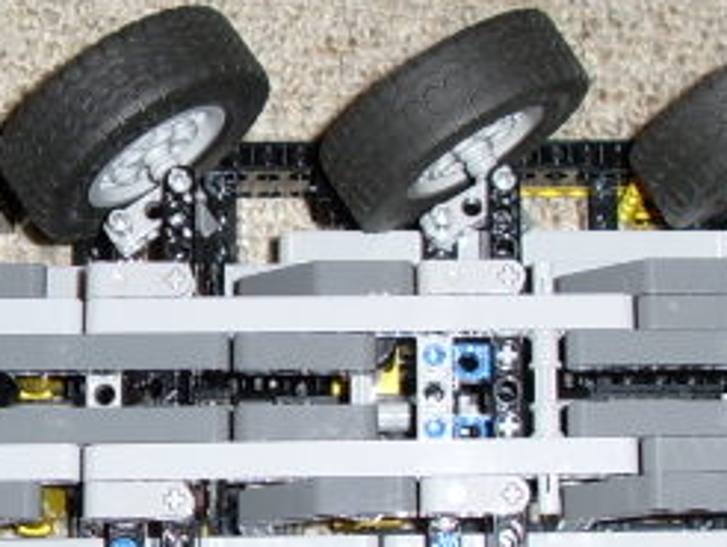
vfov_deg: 18.9
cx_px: 502
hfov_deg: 24.8
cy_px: 349
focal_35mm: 78
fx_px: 1640
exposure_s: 1/30
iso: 141
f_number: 2.9
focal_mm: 5.8
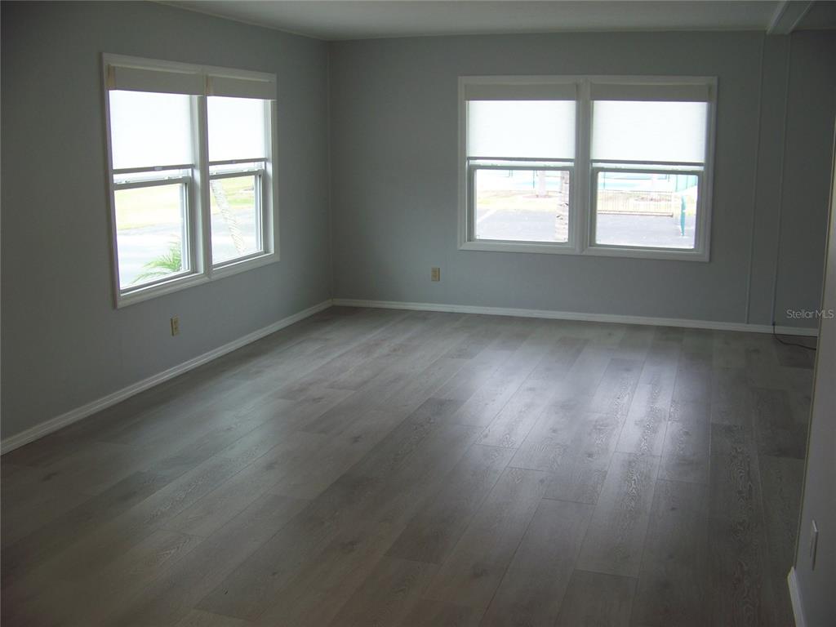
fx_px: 869
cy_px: 314
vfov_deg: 39.7
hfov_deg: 51.4
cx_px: 418
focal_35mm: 36
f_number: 2.8
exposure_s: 1/60
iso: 64
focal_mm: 5.85
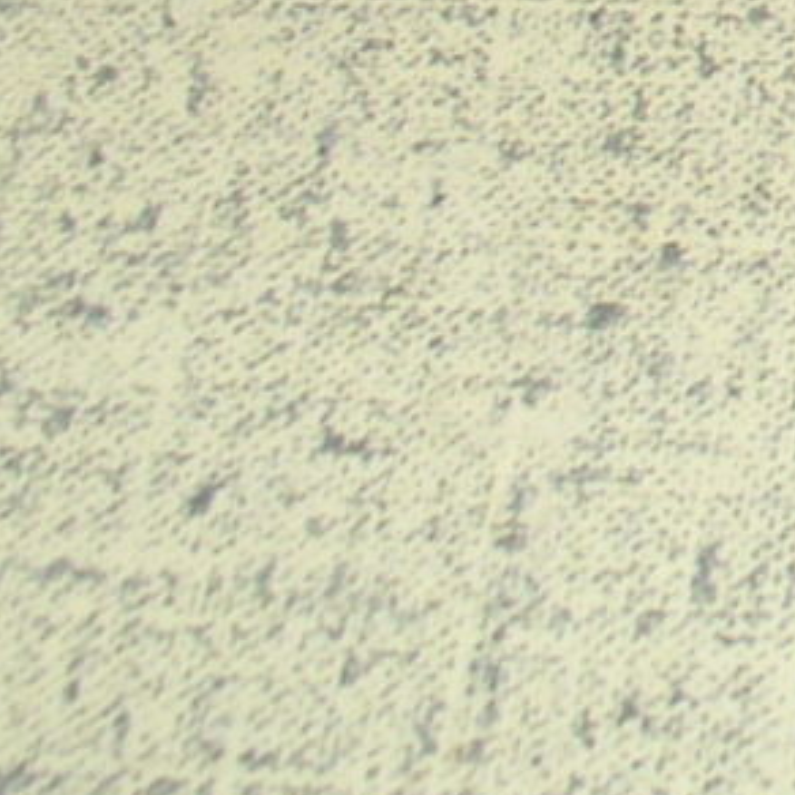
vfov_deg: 7.2
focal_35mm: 229
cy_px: -1059
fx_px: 5950
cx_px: 2350
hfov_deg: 6.9
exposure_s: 1/30
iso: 100
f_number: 2.8
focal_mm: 6.1
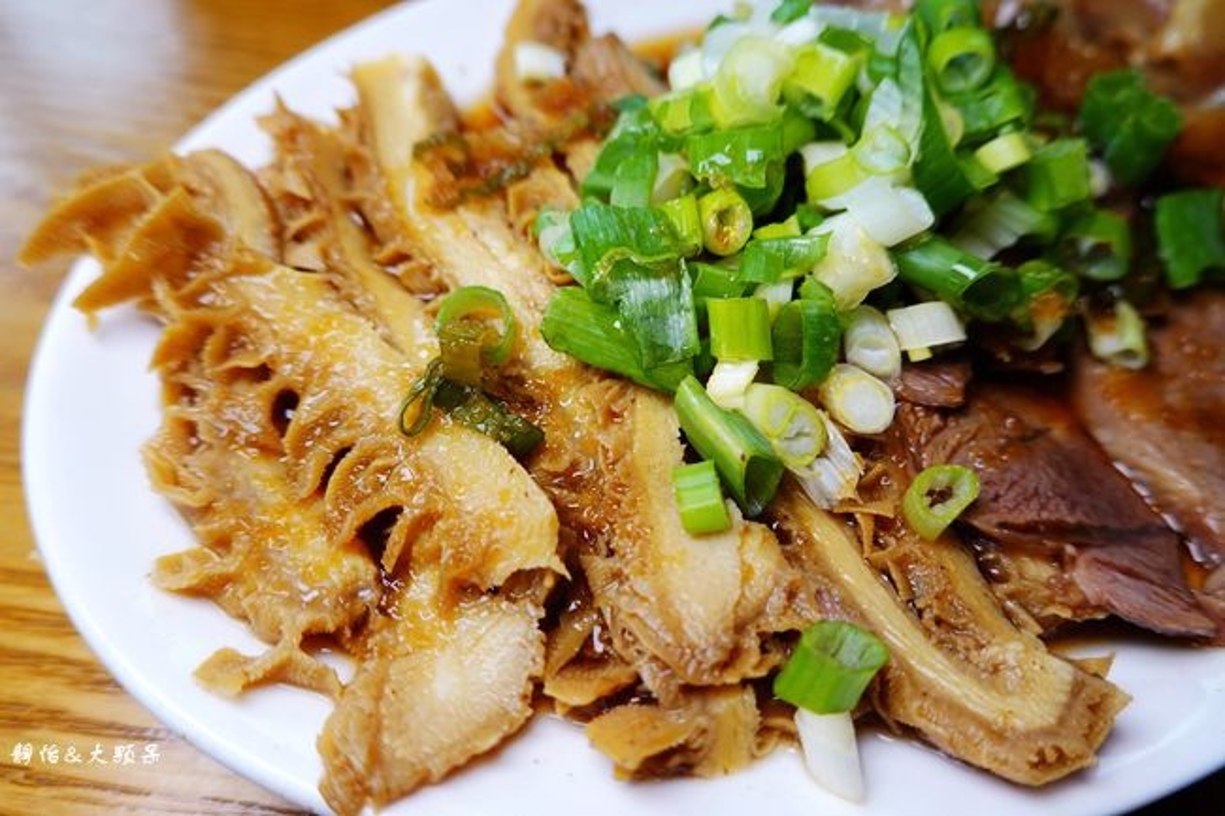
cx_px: 612
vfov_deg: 53.1
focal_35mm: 24
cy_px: 408
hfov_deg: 73.8
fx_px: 816
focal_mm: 9
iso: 125
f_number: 2.8
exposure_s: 1/125
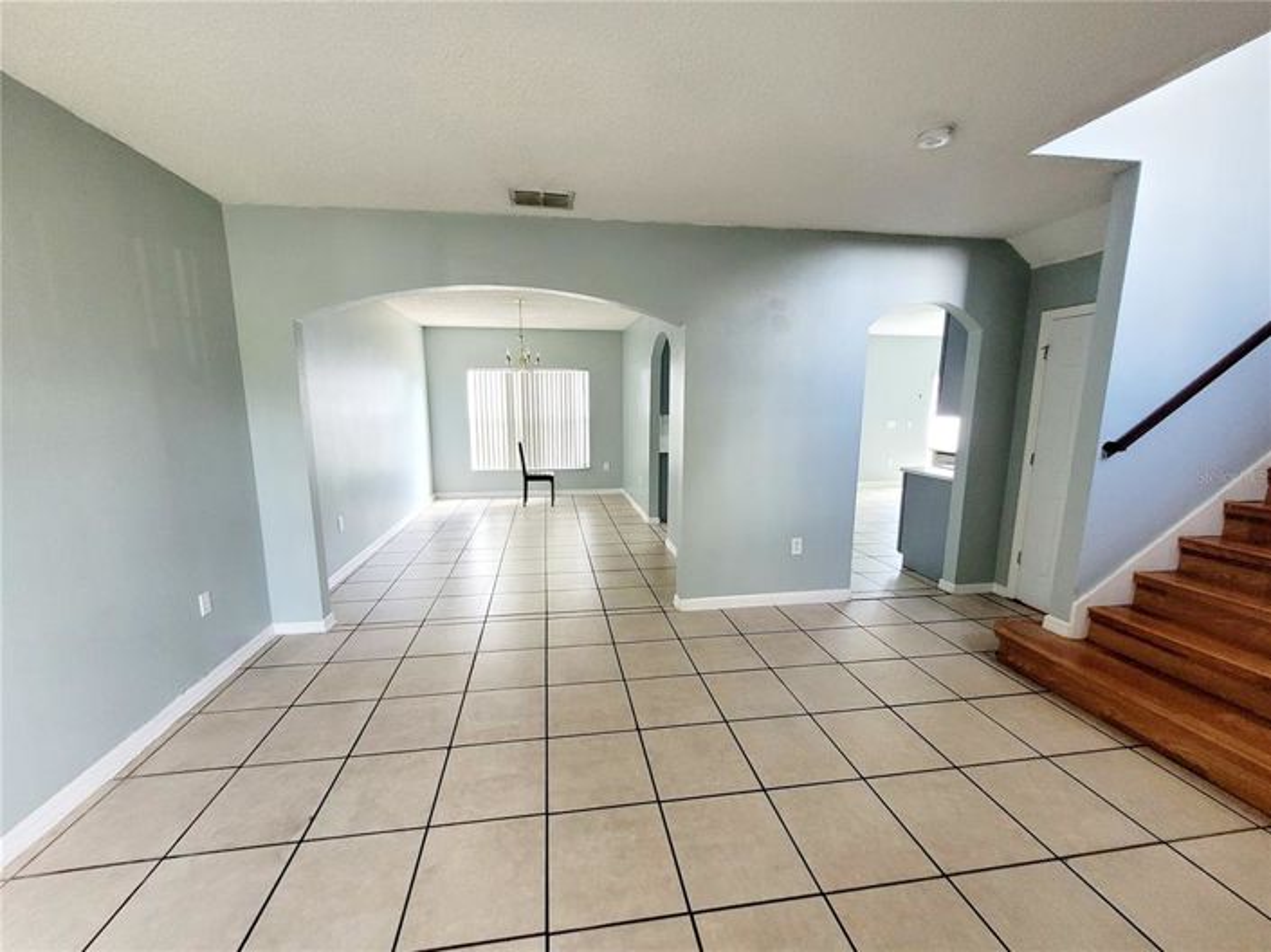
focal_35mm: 13
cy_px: 476
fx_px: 477
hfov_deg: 106.2
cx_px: 636
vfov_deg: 89.9
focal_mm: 1.74
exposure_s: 1/60.2
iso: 250
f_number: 2.2
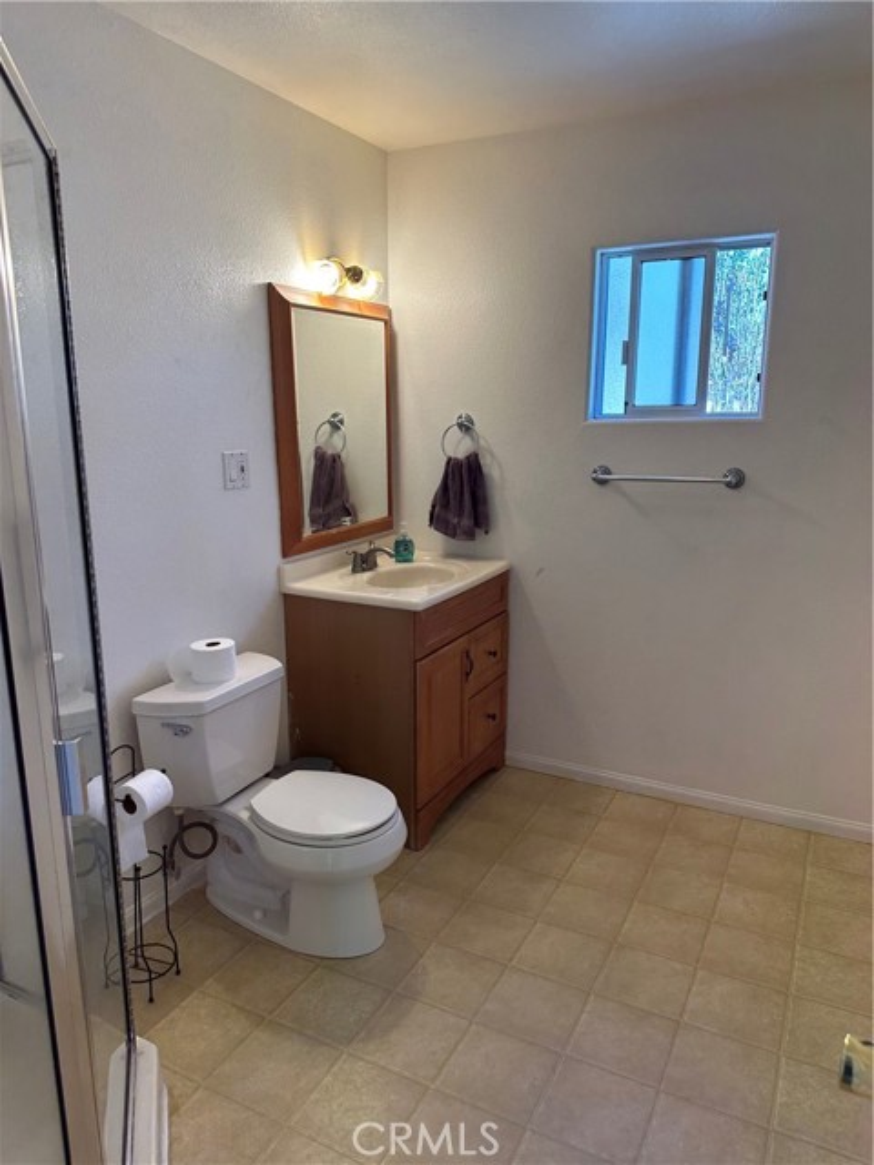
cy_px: 582
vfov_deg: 71.6
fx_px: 808
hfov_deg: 56.8
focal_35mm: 24
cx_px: 437
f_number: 1.78
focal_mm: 6.86
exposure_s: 1/120
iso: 100
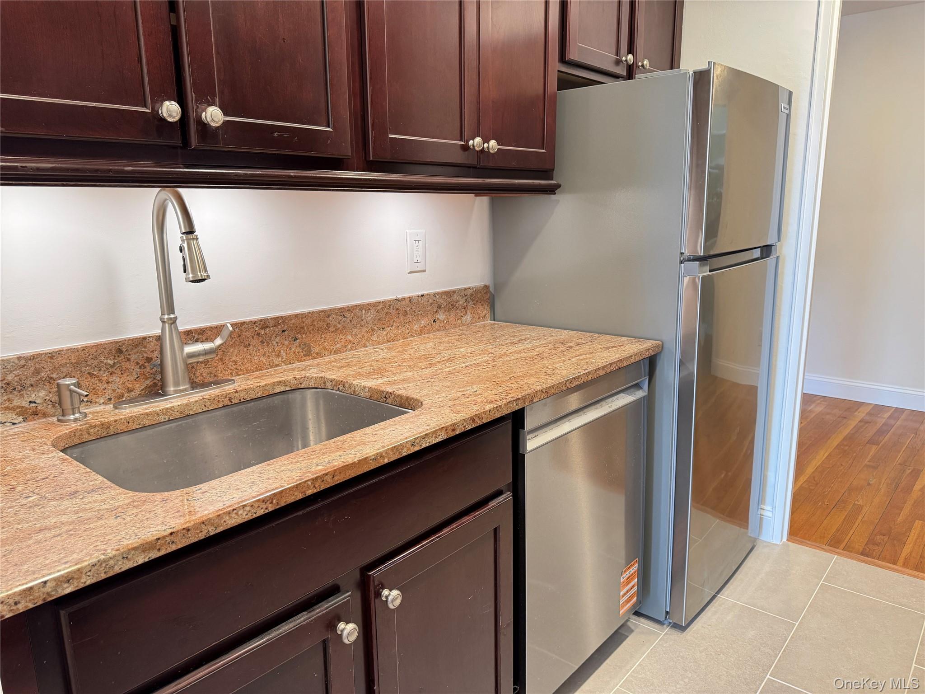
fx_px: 641
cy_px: 347
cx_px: 462
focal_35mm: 24
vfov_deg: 56.8
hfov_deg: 71.6
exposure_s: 1/60
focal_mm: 6.76
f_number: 1.78
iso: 250
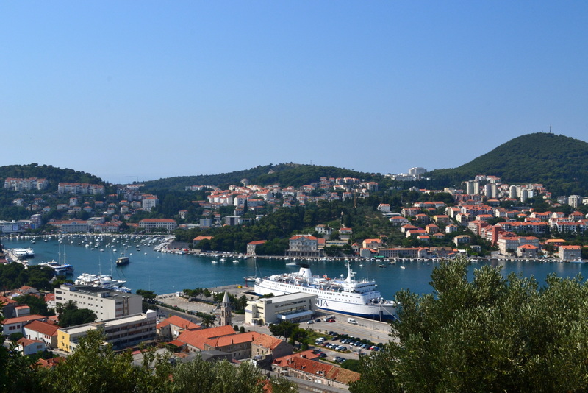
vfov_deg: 34.2
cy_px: 196
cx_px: 294
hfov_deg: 49.5
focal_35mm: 39
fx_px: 637
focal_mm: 26
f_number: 11
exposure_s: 1/500
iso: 360
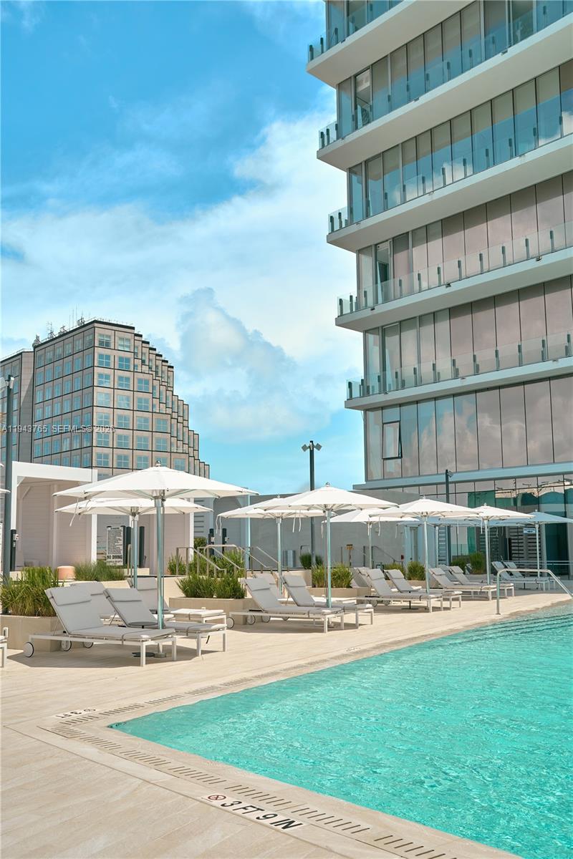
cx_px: 286
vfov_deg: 54.4
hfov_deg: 37.9
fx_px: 836
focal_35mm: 35
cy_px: 430
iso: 125
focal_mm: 35
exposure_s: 1/1000
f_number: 7.1
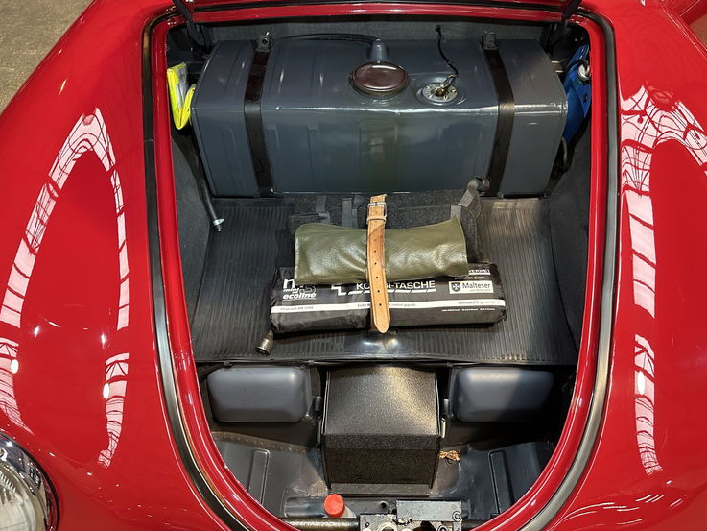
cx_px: 367
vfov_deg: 54.9
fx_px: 511
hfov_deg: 69.4
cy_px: 257
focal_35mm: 25
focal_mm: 6.86
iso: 500
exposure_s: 1/50
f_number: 1.78
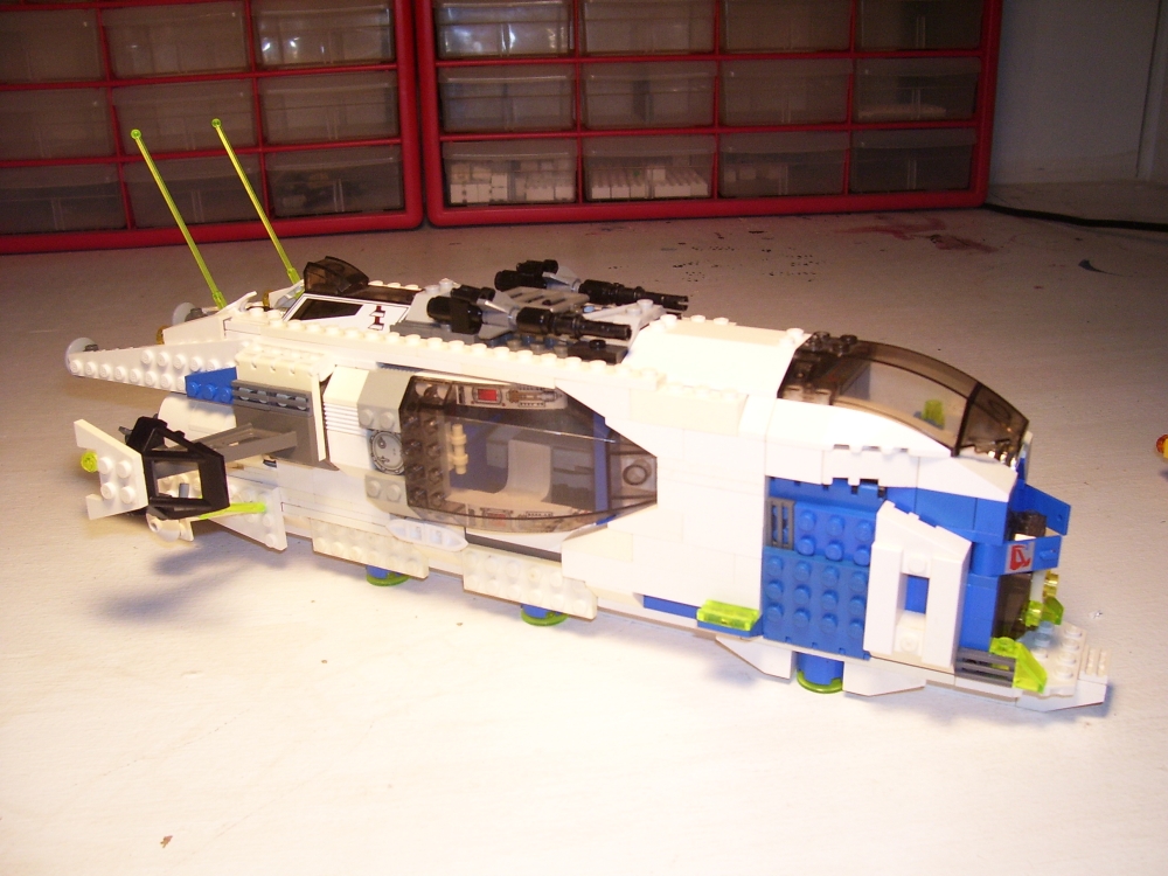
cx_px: 584
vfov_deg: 41.8
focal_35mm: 34
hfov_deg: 54.0
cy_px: 438
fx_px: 1147
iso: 125
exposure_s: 1/60
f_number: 2.7
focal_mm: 5.6
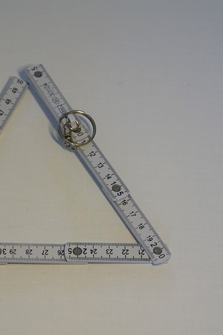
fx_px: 1273
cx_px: 14
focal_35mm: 137
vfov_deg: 15.0
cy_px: 167
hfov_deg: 10.0
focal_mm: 33.51
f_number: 3.5
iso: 400
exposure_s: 1/100
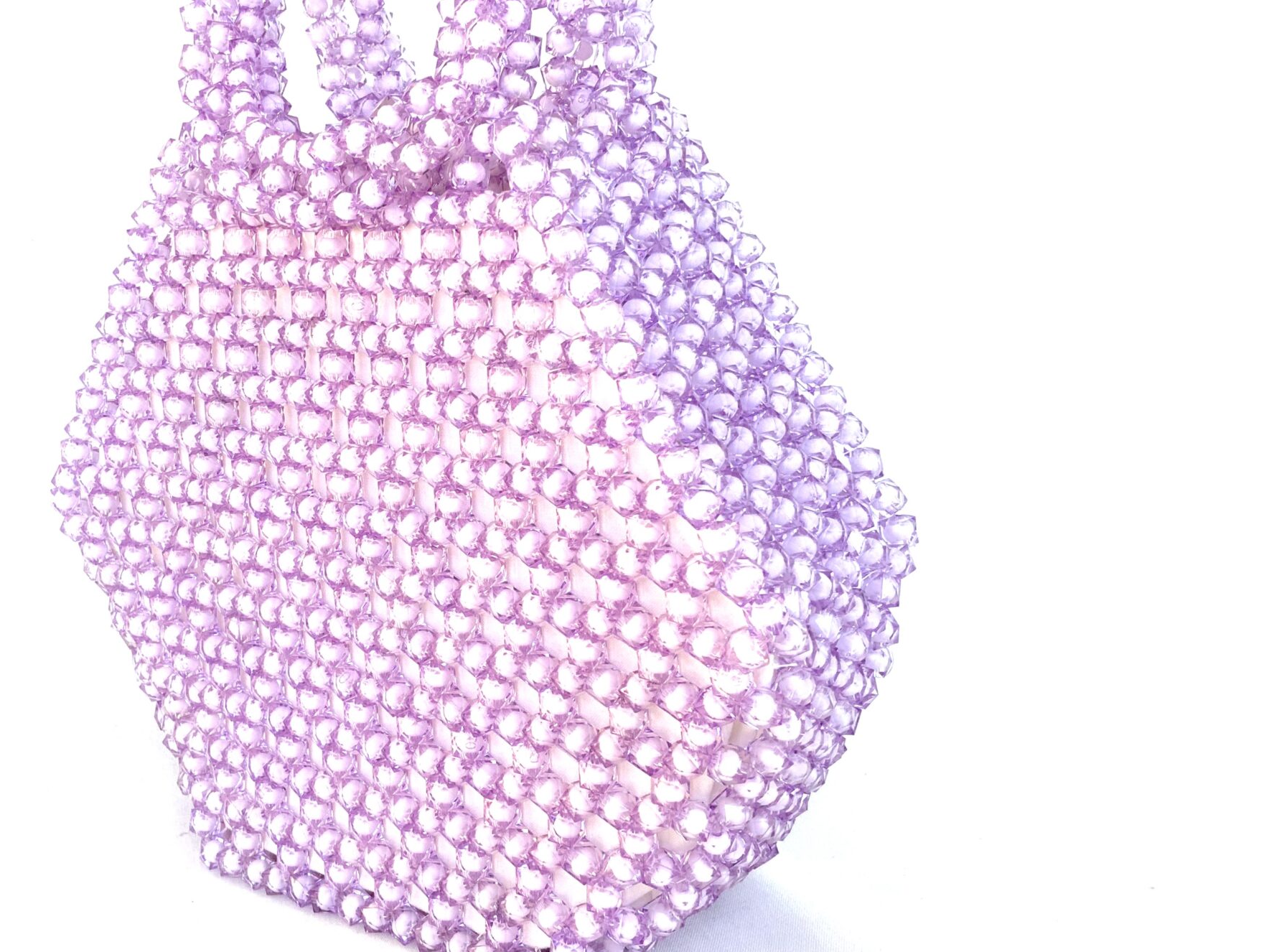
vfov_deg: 34.3
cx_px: 392
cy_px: 413
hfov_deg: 43.9
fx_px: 1540
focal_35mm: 42
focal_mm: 3
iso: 25
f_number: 1.8
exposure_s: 1/122
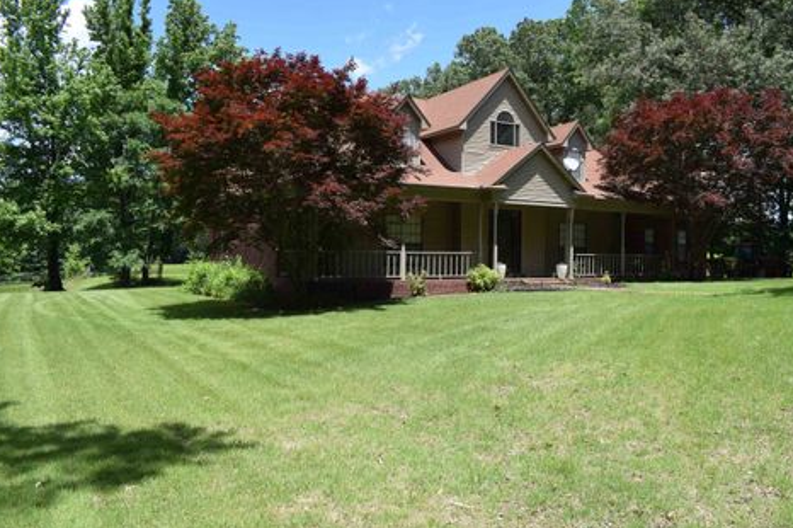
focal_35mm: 29
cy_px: 275
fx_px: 638
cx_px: 417
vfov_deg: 44.9
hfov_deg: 63.7
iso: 200
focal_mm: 18
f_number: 8
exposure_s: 1/250
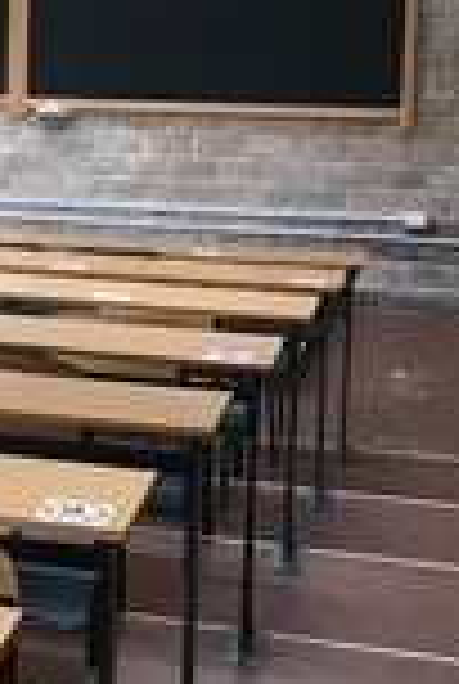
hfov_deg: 11.5
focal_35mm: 106
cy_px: 198
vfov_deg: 19.1
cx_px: -493
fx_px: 2018
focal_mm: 3.99
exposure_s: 1/17
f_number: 1.8
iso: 40
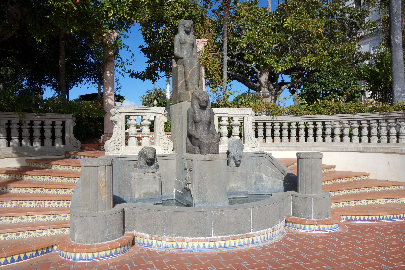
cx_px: 202
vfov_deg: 43.6
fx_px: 337
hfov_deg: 61.9
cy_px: 135
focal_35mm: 30
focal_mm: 11.18
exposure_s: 1/800
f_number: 5.6
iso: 125
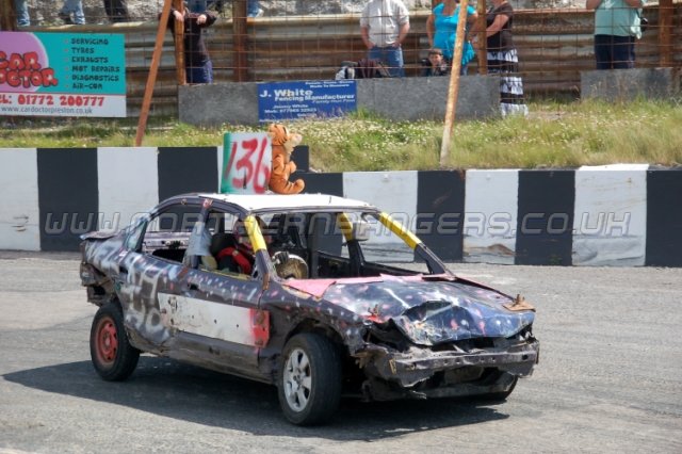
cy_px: 227
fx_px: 2215
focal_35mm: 117
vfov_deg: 11.7
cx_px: 341
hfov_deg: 17.5
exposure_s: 1/1000
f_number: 5.6
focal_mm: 78
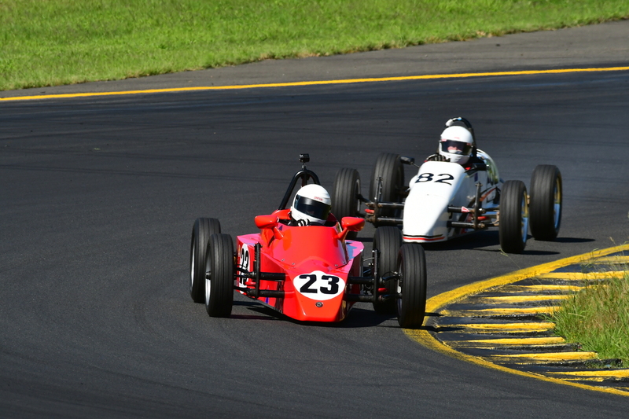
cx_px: 314
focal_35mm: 660
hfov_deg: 3.1
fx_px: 11529
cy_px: 210
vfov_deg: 2.1
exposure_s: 1/640
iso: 400
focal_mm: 440
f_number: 11
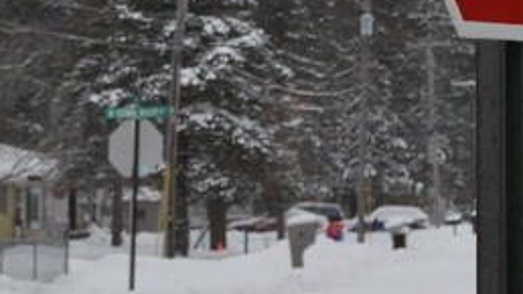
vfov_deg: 5.6
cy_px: -561
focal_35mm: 203
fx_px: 2815
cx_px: 482
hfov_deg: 10.6
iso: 100
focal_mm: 26
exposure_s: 1/125
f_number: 5.6
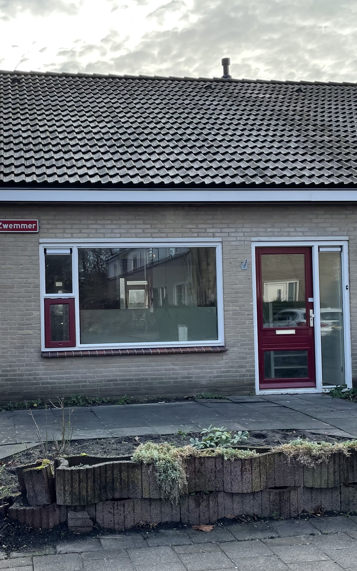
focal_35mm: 45
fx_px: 701
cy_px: 302
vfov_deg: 44.3
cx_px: 124
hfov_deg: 28.4
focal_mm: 4.2
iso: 32
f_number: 1.6
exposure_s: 1/972
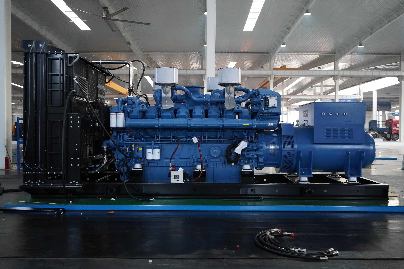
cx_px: 207
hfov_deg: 60.3
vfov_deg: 42.3
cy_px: 135
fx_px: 348
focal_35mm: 31
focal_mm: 30
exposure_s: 1/160
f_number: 3.5
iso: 8000
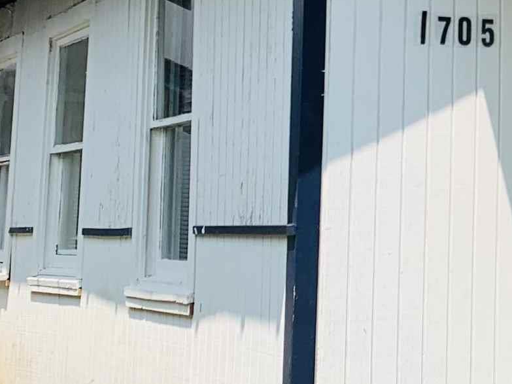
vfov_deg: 14.3
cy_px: 27
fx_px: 1508
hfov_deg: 17.0
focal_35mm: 102
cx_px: 821
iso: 25
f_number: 1.8
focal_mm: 4.25
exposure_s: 1/1779
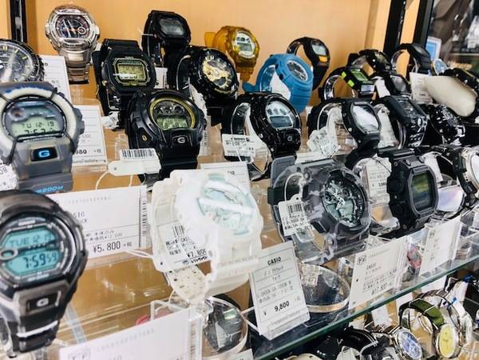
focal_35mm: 28
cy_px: 180
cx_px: 240
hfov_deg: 63.4
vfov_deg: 49.7
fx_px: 387
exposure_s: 1/120
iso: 64
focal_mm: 3.99
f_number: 1.8
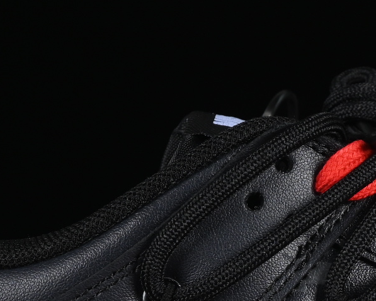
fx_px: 3651
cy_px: 269
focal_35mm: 328
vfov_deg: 4.7
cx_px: 416
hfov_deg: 5.9
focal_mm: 50
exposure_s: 1/60
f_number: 6.3
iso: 160
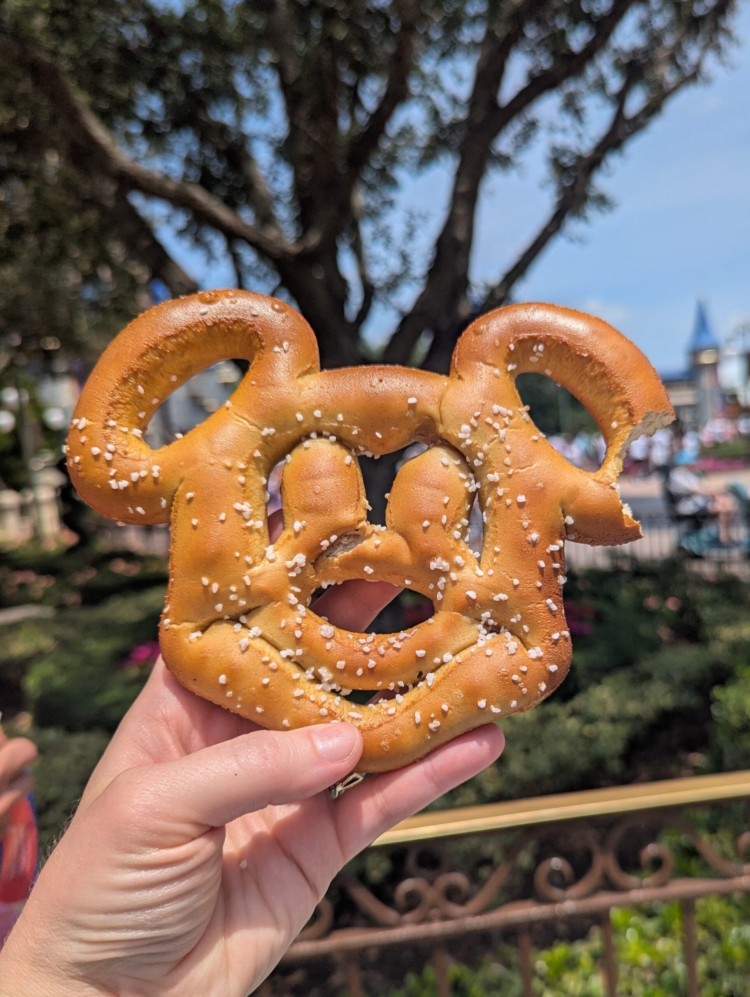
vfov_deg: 71.5
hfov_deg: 56.9
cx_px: 375
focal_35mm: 24
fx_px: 692
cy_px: 498
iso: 46
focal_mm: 6.81
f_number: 1.85
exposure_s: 1/3425
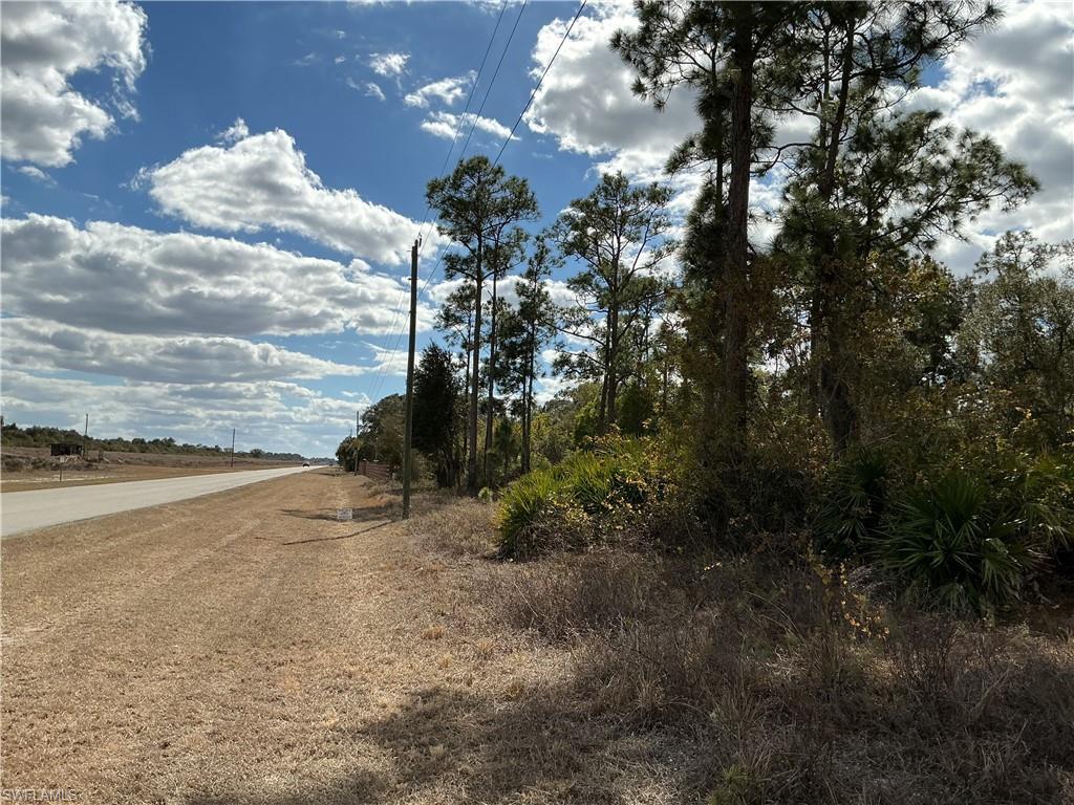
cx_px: 537
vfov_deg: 48.2
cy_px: 402
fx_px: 900
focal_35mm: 29
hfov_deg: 61.7
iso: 25
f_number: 1.8
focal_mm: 3
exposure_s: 1/3788
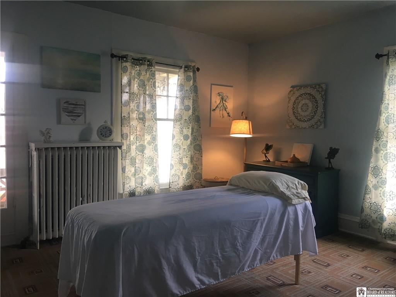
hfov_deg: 61.7
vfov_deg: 48.2
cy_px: 148
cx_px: 198
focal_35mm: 29
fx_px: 332
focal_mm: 4.15
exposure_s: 1/30
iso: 64
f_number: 2.2
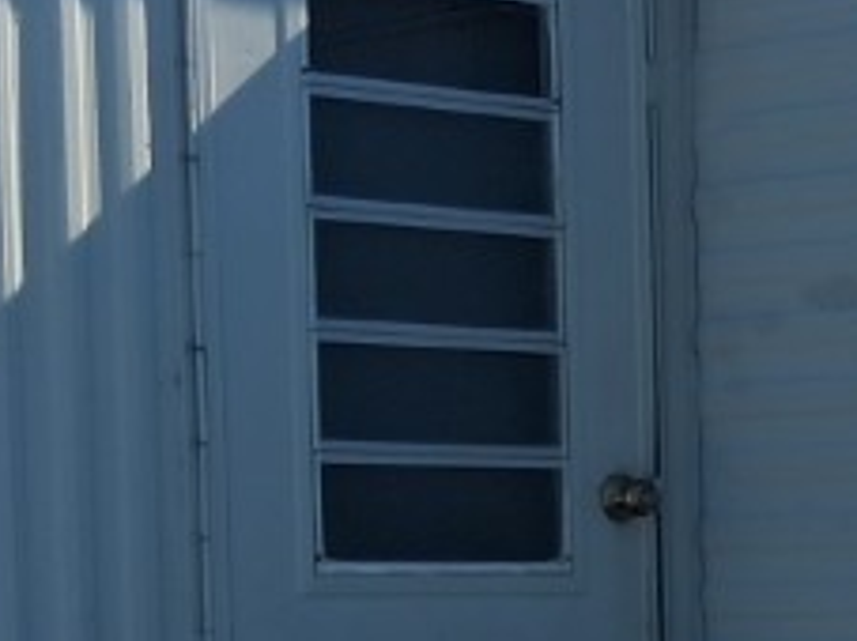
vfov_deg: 8.9
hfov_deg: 11.6
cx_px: 1212
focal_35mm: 165
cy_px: 788
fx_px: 4083
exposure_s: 1/573
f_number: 1.8
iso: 25
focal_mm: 3.98
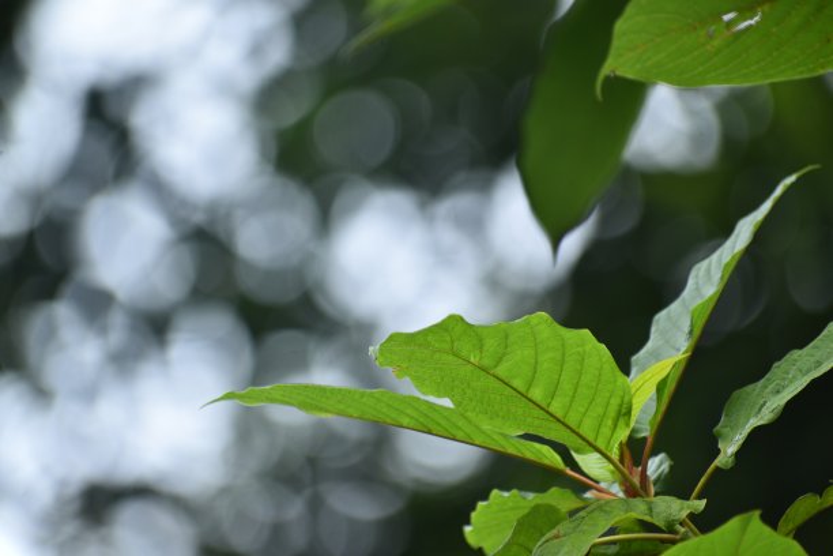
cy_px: 278
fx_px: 9371
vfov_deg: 3.4
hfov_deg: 5.1
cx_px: 416
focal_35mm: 405
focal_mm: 270
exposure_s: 1/60
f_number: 6
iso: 160
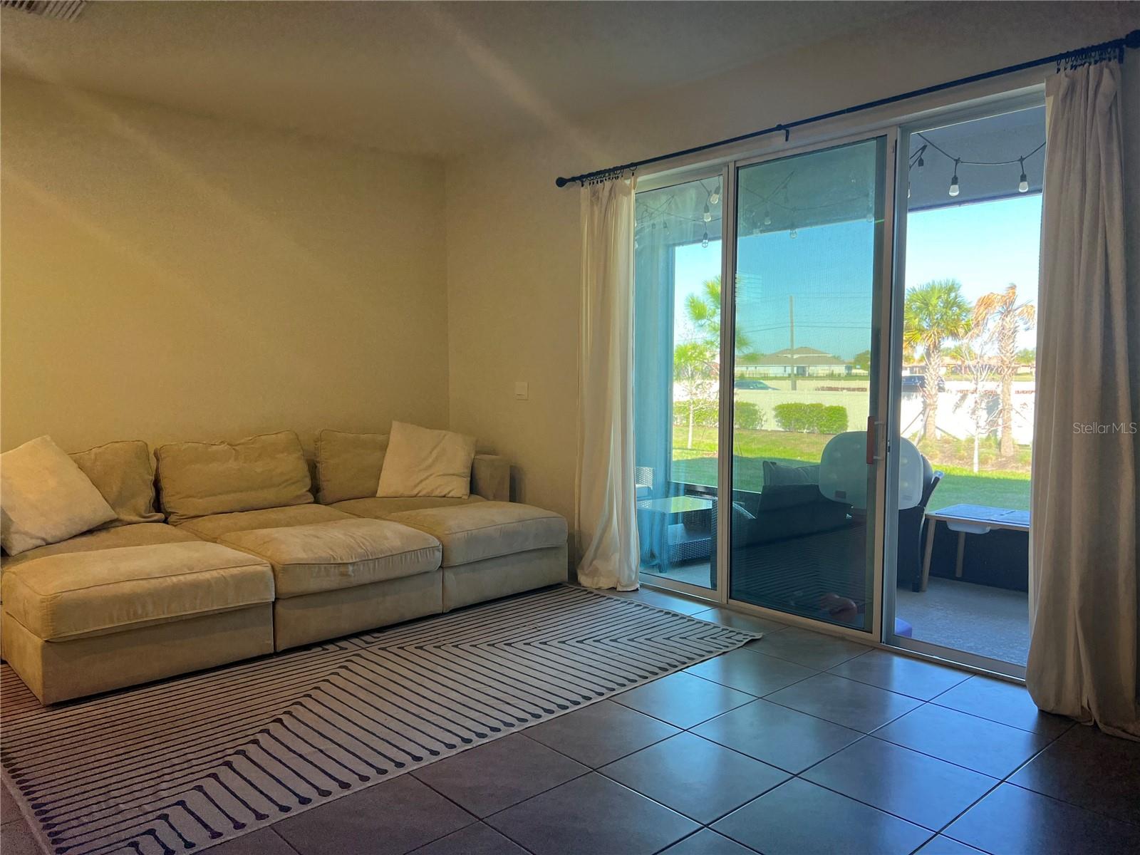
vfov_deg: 53.1
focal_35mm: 26
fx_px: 856
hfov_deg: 67.3
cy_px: 428
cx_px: 570
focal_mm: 5.7
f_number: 1.5
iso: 64
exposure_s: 1/126
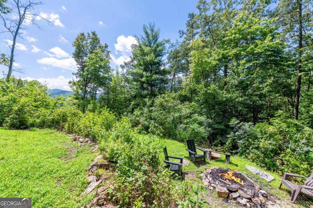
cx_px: 156
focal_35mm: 14
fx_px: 122
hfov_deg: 104.3
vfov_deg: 81.2
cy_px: 104
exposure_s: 1/8000
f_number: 6.3
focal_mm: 14
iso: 100
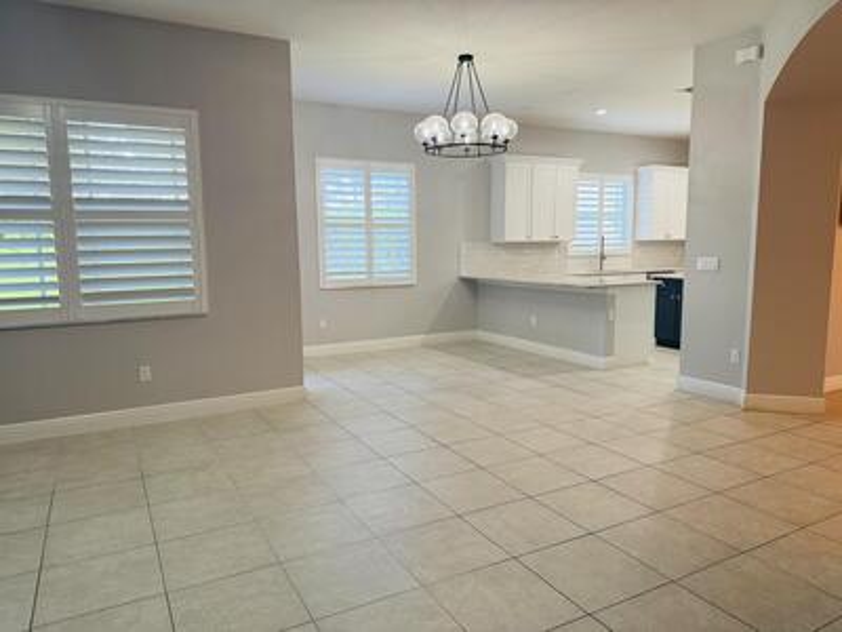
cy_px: 316
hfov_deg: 71.6
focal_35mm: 24
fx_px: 584
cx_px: 421
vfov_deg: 56.8
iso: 250
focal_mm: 6.76
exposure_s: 1/120
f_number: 1.78
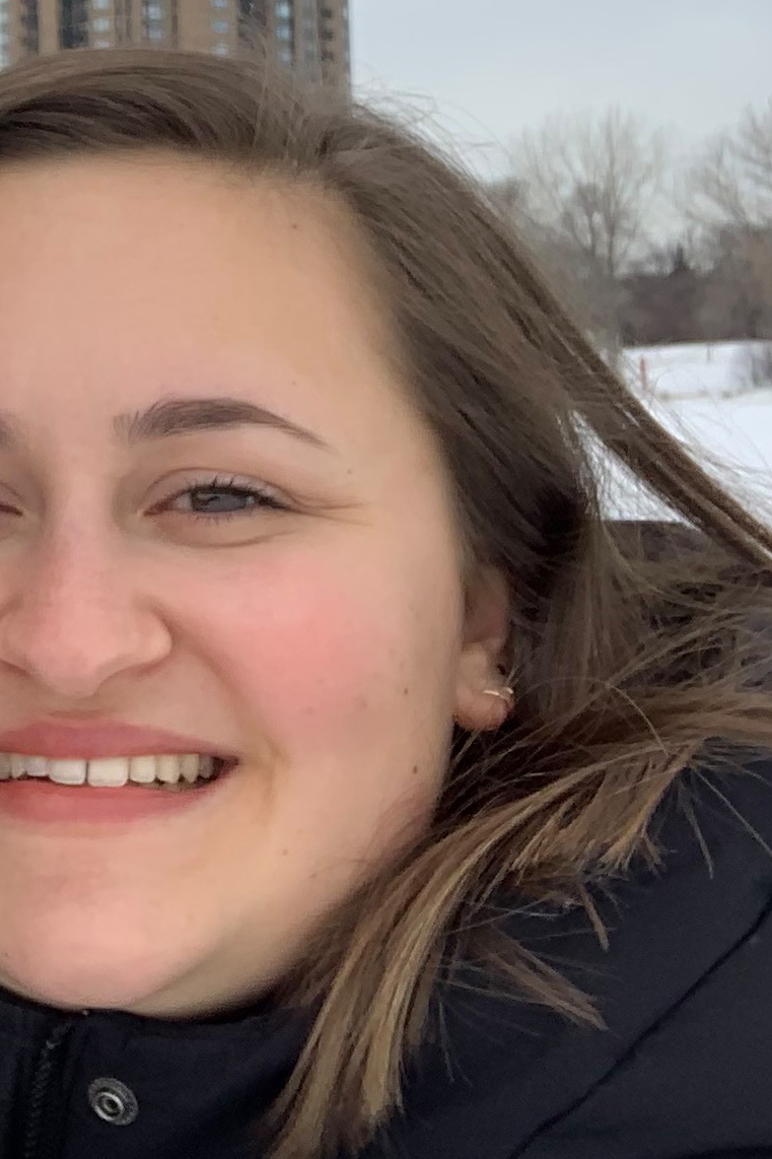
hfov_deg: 14.3
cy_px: 190
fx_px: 2896
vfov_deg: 22.2
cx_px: -329
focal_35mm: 90
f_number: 2.2
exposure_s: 1/345
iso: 16
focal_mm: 2.87
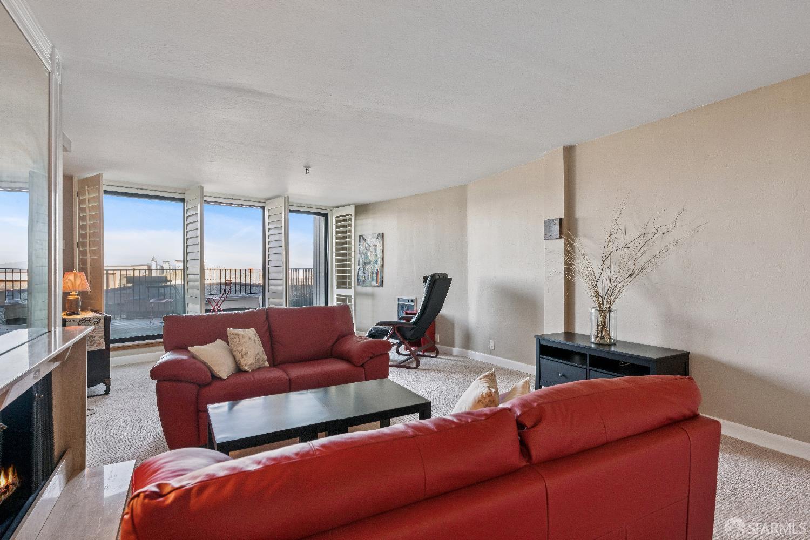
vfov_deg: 67.4
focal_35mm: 18
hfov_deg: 90.0
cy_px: 270
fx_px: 405
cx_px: 405
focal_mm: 18
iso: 125
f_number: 8
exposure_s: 1/15
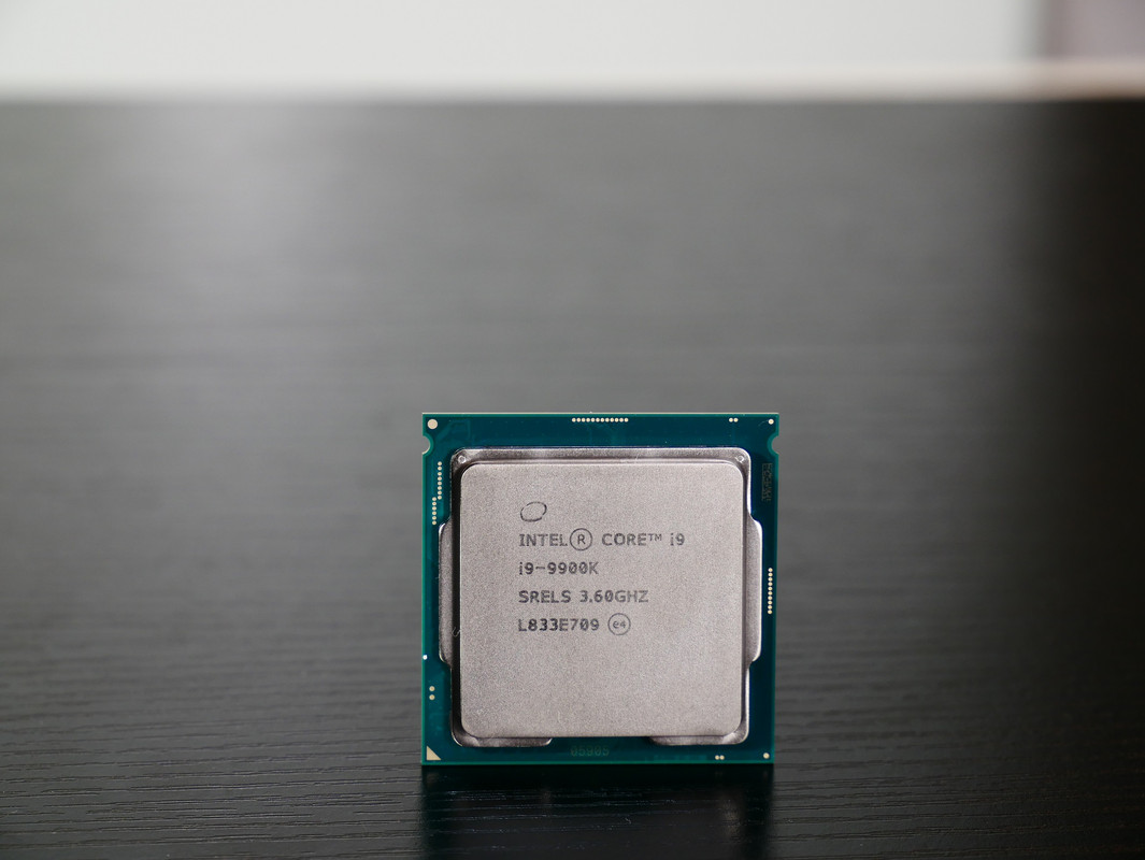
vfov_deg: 12.4
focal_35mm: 120
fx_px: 3972
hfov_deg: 16.4
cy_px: 430
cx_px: 572
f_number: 5.6
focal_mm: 60
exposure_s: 1/15
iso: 400
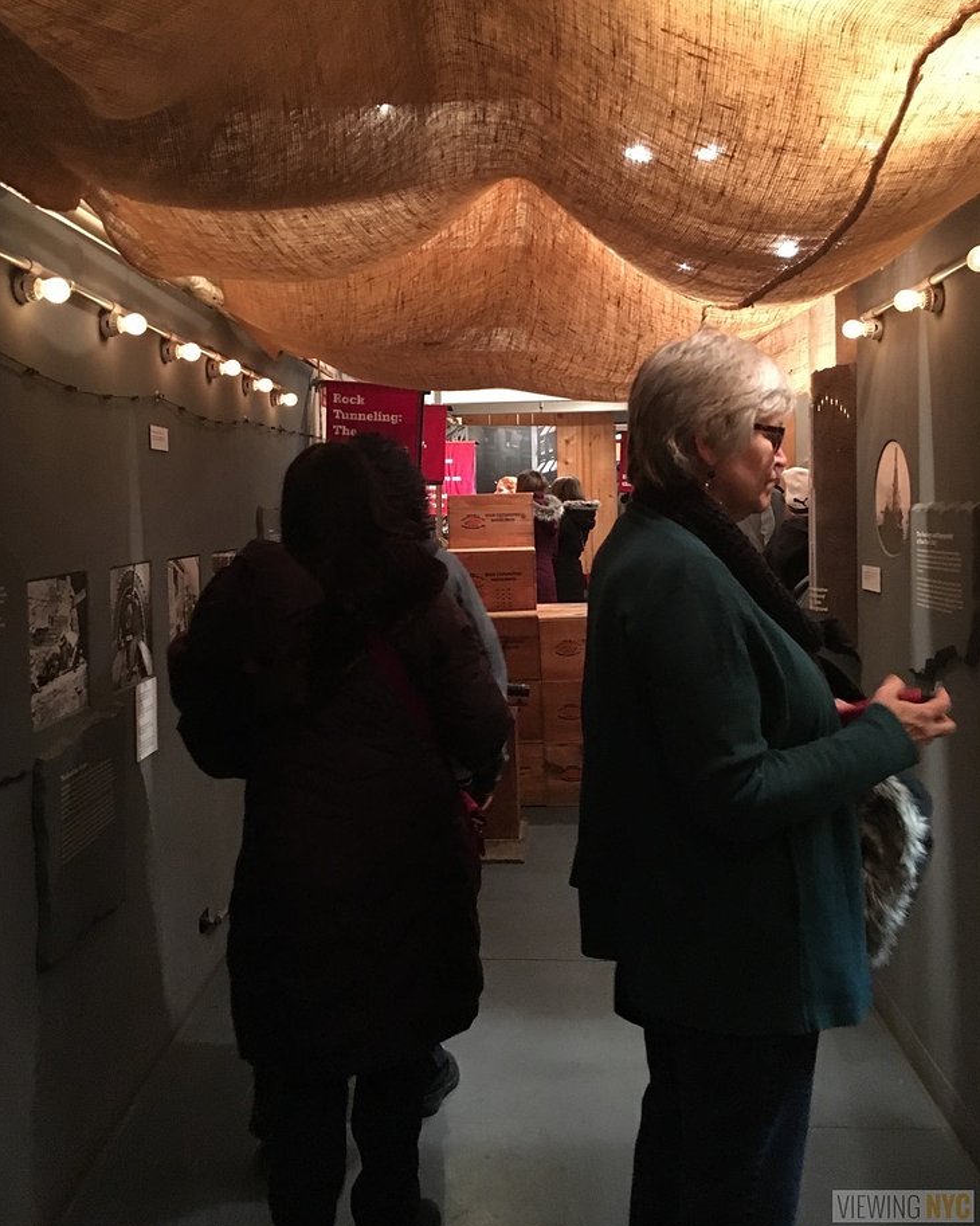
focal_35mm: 31
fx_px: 1124
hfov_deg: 47.1
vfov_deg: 57.1
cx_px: 481
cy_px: 561
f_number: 2.2
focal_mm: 4.15
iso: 320
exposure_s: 1/15
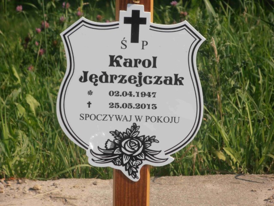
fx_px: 1900
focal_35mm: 240
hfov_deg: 8.2
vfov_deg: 6.2
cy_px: 103
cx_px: 137
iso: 80
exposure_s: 1/500
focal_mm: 42.54
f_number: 5.7
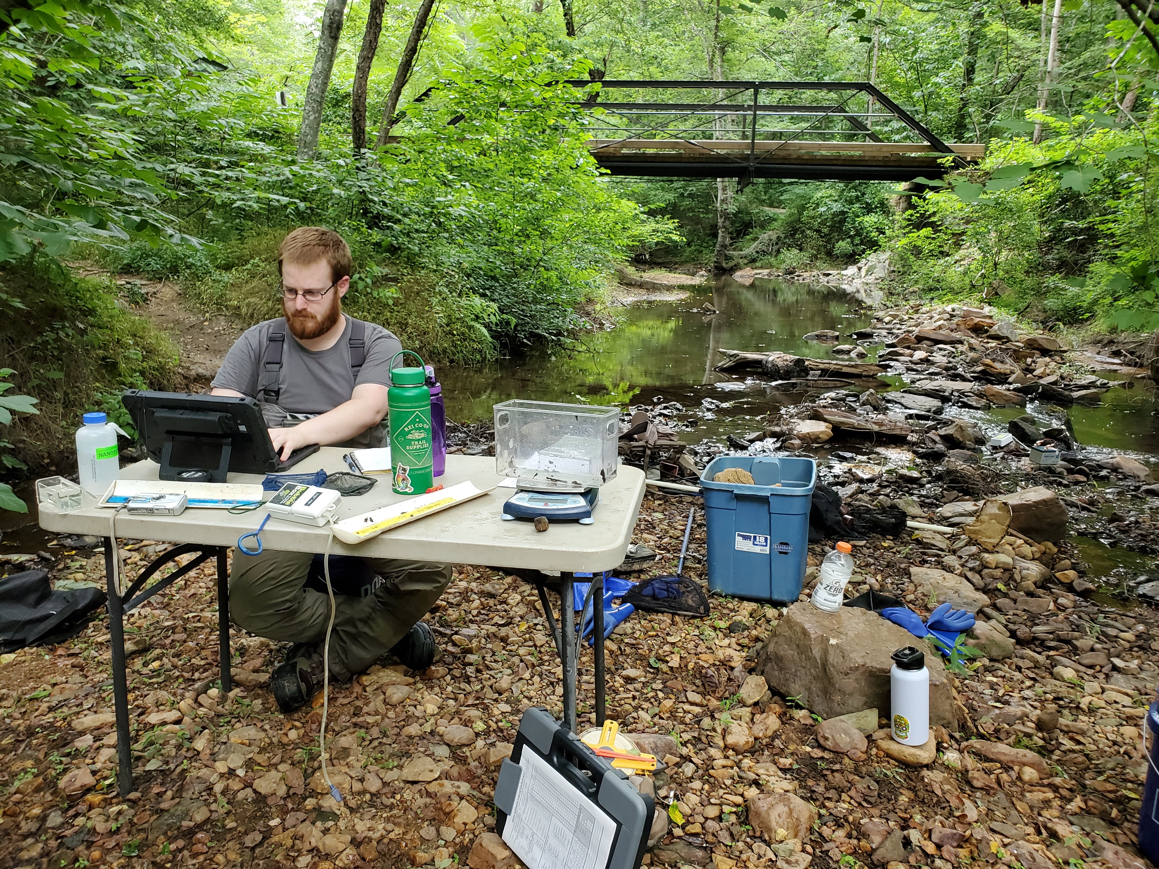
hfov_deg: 67.3
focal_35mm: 26
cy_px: 434
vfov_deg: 53.1
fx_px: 871
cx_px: 580
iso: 200
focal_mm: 4.3
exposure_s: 1/120
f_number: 2.4
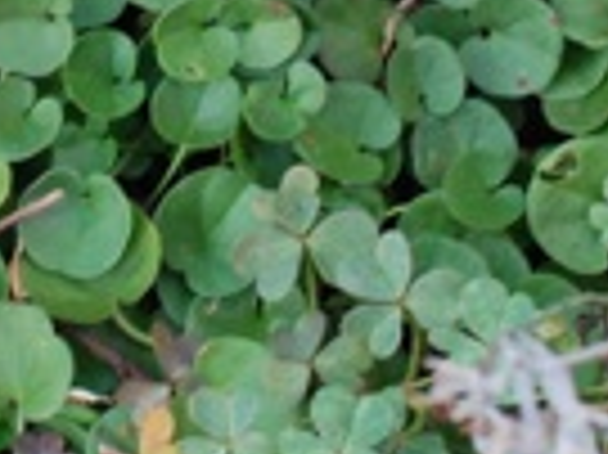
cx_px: -45
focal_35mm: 299
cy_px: -137
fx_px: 5244
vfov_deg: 4.9
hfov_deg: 6.6
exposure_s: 1/50
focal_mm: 35
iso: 1000
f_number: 3.5
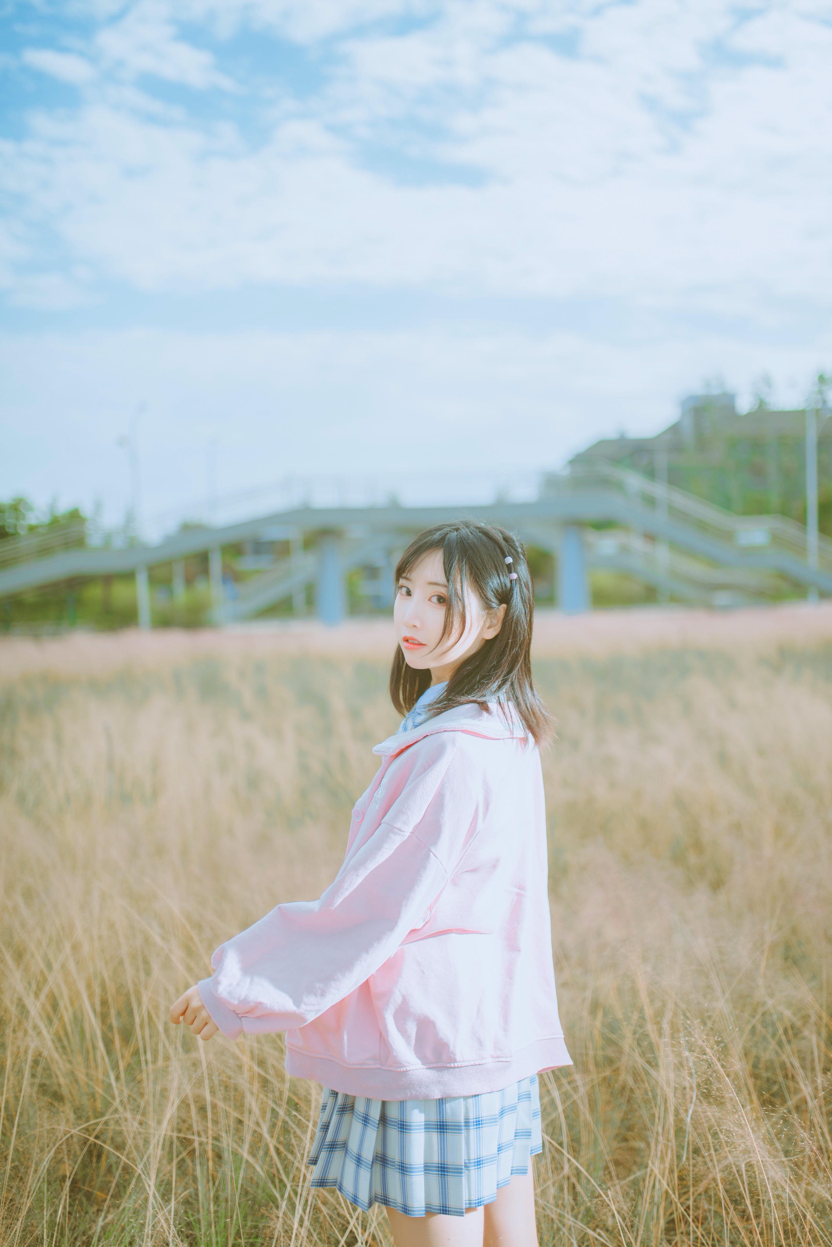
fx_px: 1212
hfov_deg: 37.9
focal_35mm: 35
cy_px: 624
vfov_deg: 54.4
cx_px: 416
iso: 64
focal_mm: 35
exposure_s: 1/3200
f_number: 1.4
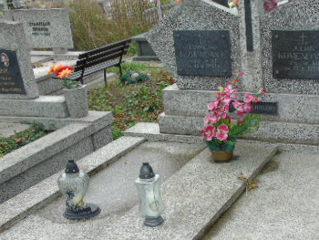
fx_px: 489
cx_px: 222
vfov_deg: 27.2
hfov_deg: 35.6
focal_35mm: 53
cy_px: 178
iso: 80
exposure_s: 1/100
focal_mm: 5.2
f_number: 3.6
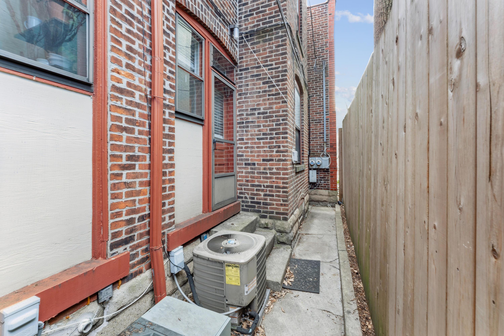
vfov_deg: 81.2
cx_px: 252
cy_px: 168
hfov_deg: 104.3
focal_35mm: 14
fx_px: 196
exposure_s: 1
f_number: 13
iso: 400
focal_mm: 14
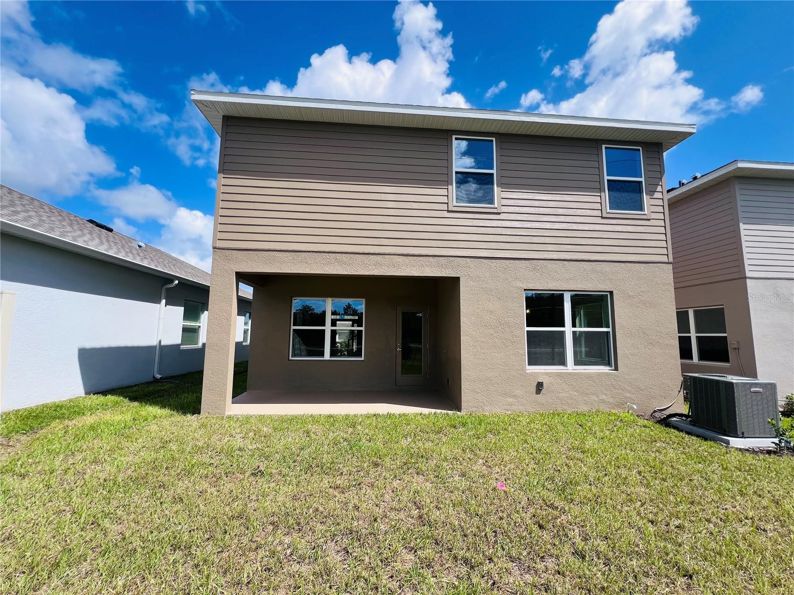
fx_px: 298
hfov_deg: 106.2
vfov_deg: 89.9
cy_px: 298
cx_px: 397
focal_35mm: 13
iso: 32
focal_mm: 1.57
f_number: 1.8
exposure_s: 1/1263
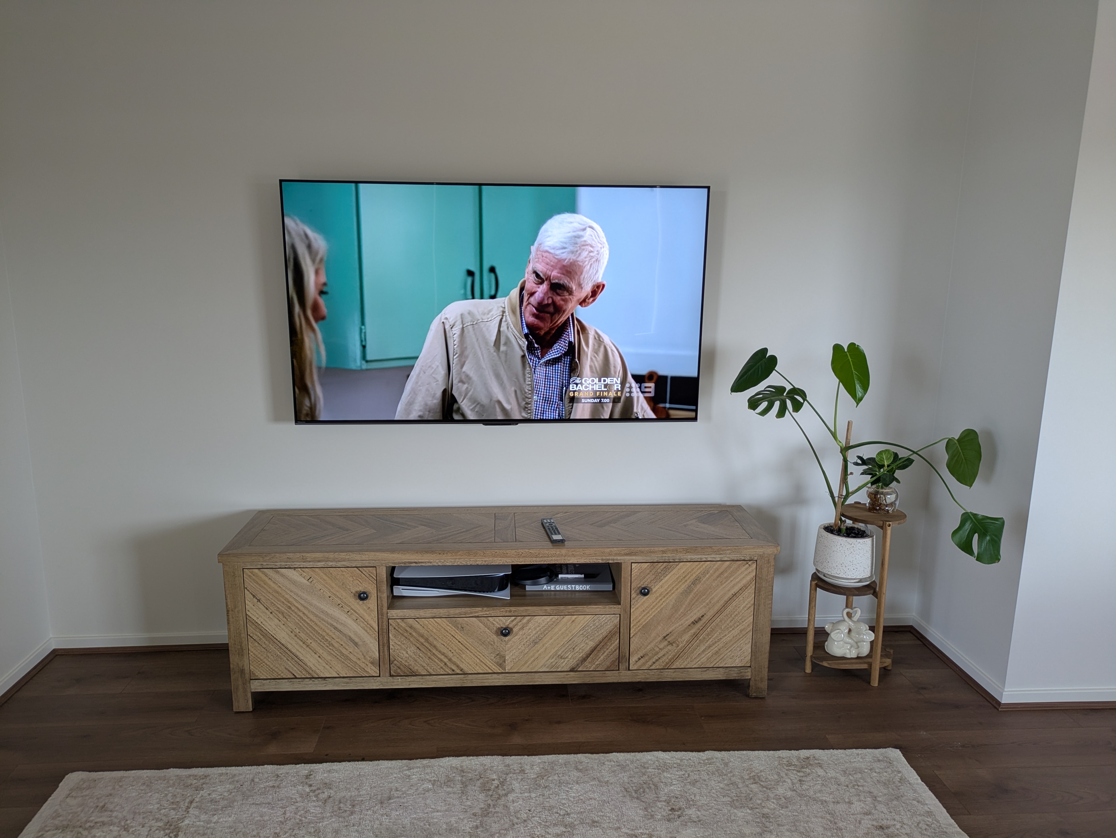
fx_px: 806
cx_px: 558
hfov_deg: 69.4
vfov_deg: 54.9
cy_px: 419
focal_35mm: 25
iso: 46
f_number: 1.89
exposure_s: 1/50
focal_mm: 5.43
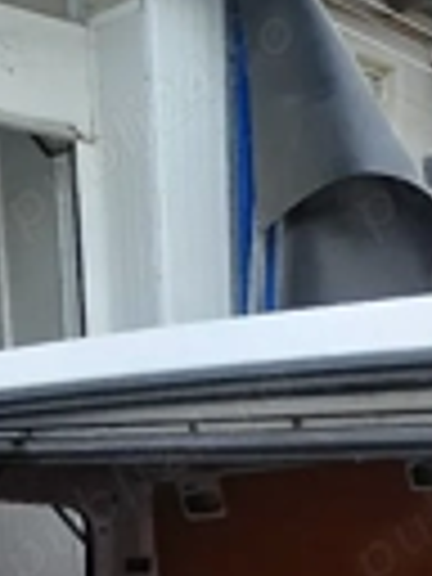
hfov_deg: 18.2
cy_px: 878
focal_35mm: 81
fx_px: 1348
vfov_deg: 20.5
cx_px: 238
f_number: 1.8
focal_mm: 4
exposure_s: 1/100
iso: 50
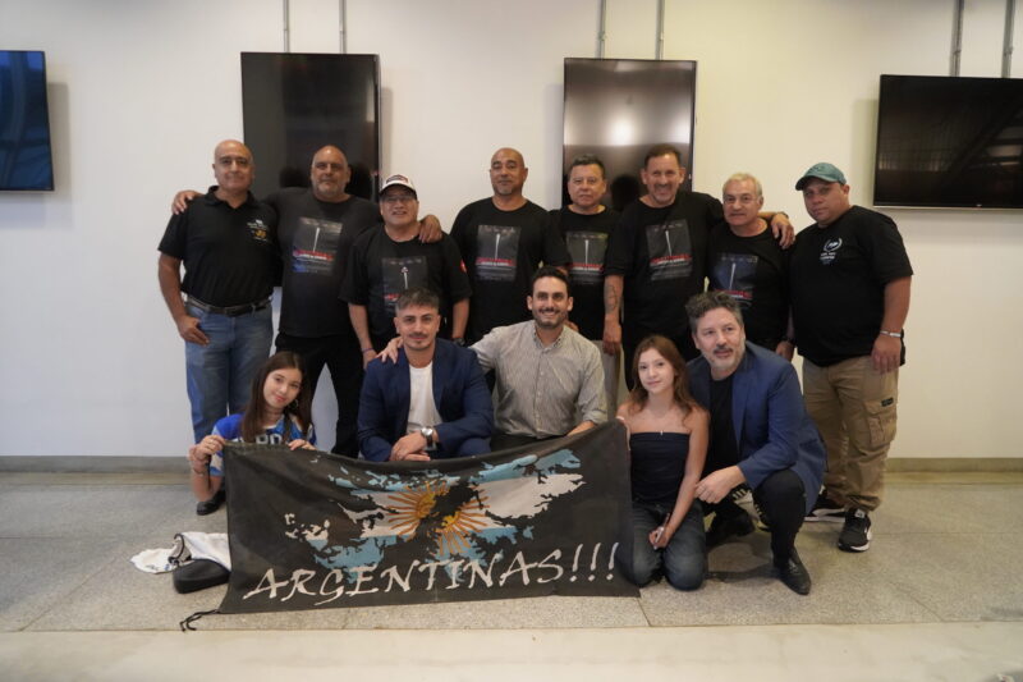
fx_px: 682
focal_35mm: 24
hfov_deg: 73.8
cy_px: 341
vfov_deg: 53.1
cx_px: 512
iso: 8000
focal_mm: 24
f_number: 4
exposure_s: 1/160
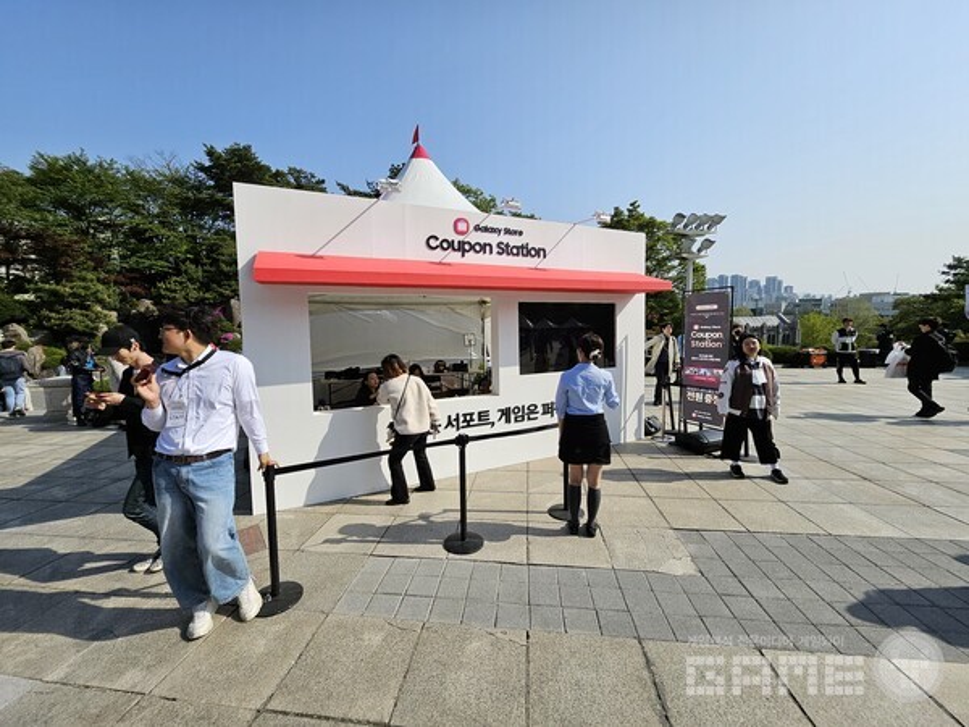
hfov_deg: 106.2
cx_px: 484
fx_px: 364
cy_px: 364
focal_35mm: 13
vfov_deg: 89.9
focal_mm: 1.74
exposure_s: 1/1538
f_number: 2.2
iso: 32
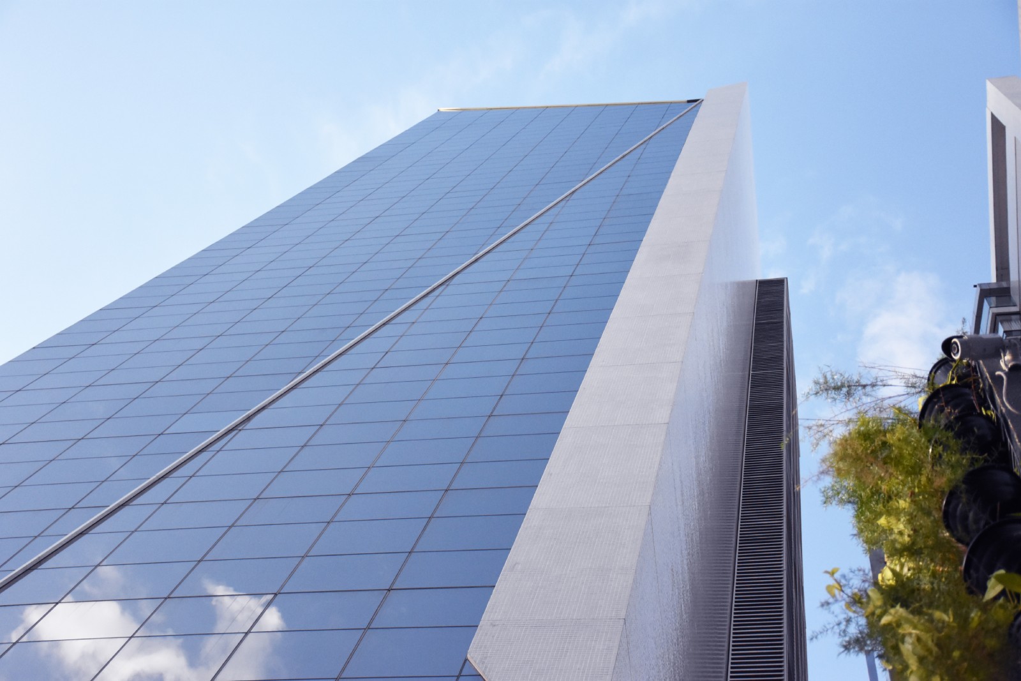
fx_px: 1446
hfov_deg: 38.9
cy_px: 340
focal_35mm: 51
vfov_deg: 26.5
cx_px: 510
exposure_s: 1/8000
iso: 2500
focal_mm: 34
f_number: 4.2
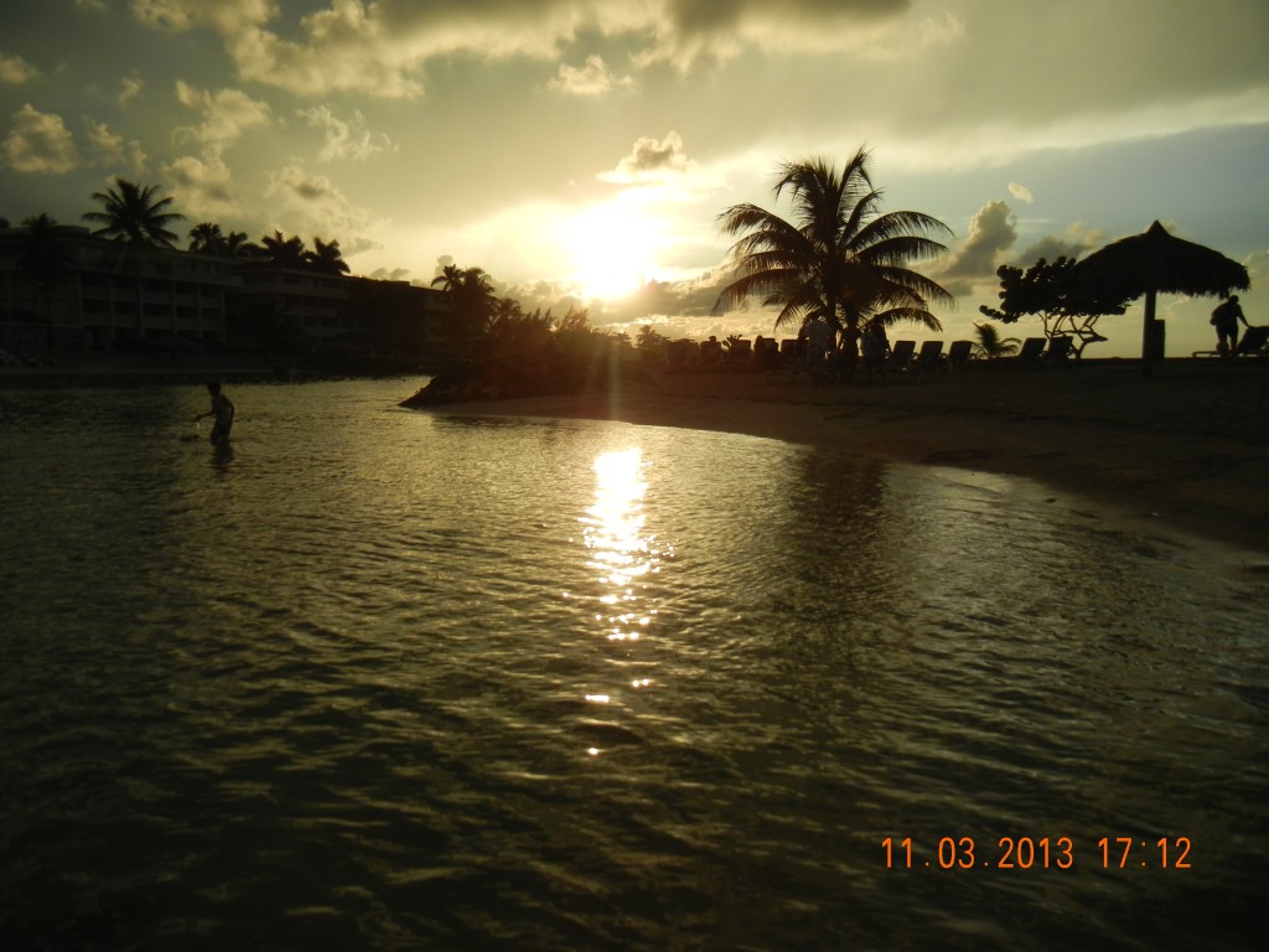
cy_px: 476
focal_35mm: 30
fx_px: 1100
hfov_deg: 60.0
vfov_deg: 46.8
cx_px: 634
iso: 160
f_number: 7
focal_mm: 5.4
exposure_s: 1/628
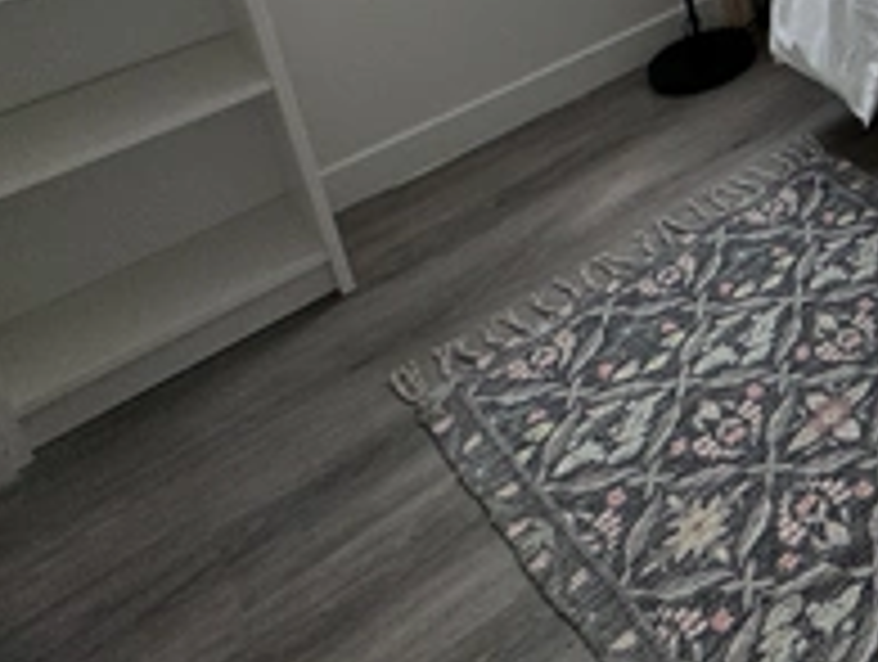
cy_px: -329
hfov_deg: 28.6
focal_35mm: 43
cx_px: 1310
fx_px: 1093
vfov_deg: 25.5
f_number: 2.2
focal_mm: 2.22
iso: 50
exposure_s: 1/99
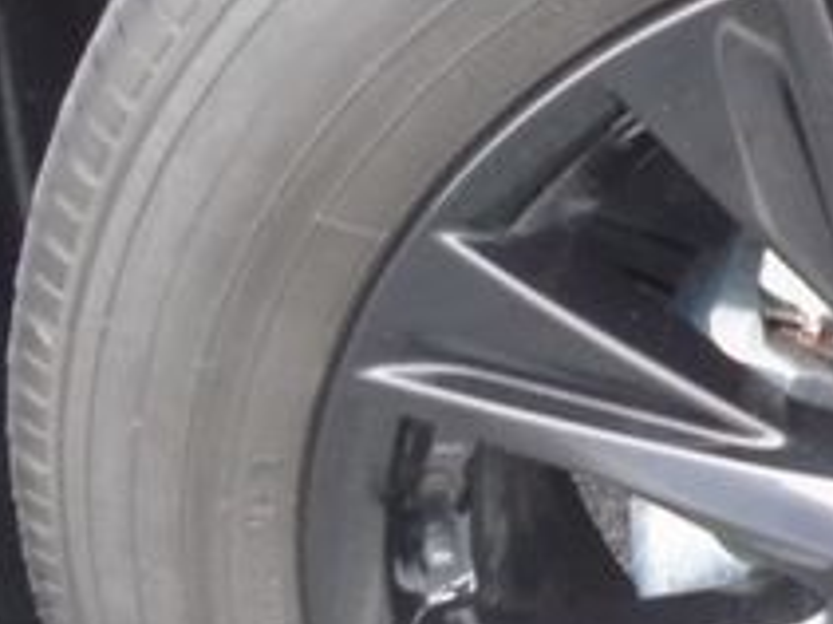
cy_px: 395
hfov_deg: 22.0
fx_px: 1900
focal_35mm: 79
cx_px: 1105
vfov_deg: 18.6
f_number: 3.2
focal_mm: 4.6
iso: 400
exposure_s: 1/25
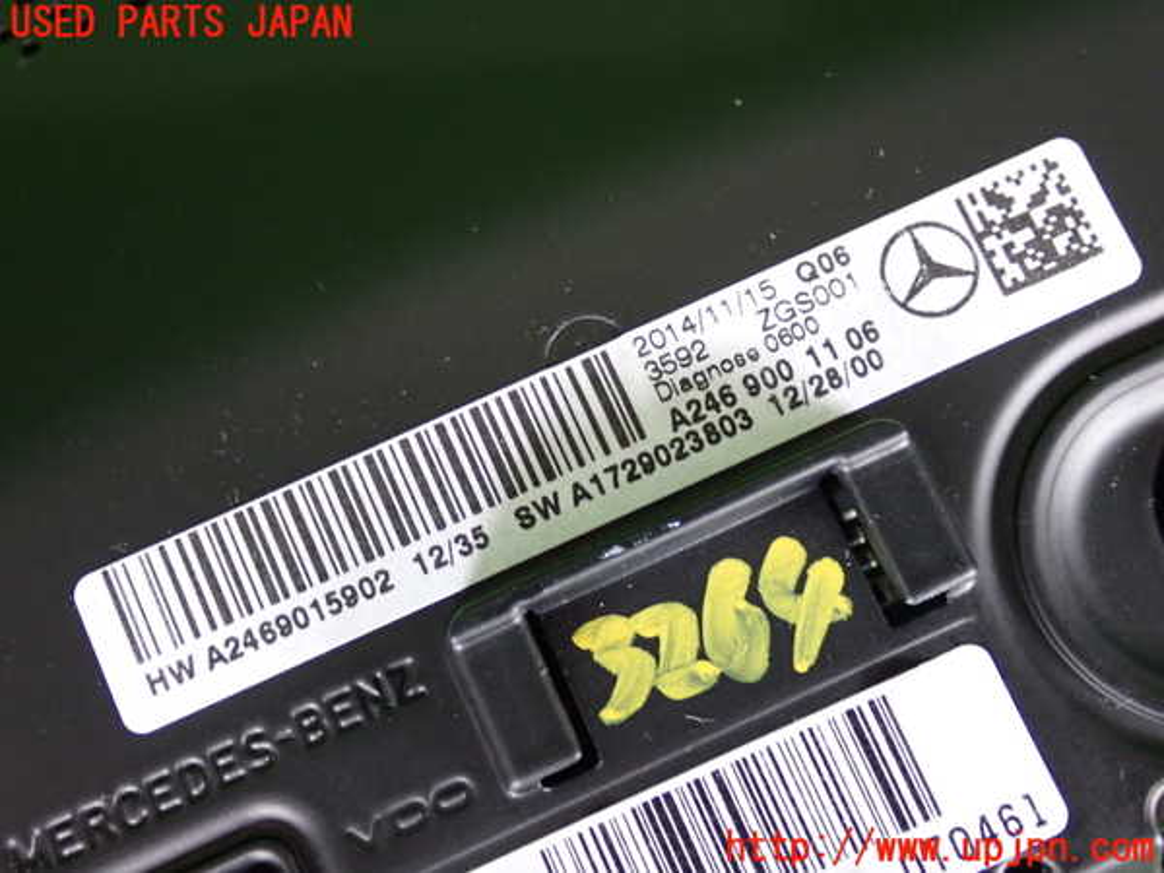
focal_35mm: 47
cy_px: 436
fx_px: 1580
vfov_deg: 30.9
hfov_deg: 40.4
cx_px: 582
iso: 800
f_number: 3.1
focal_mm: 8.4
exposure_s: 1/20
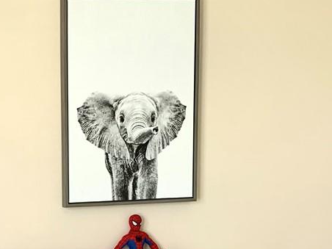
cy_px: 286
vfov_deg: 15.6
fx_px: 882
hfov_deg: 20.7
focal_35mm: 92
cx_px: 5
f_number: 1.8
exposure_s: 1/121
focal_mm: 4.25
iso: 40
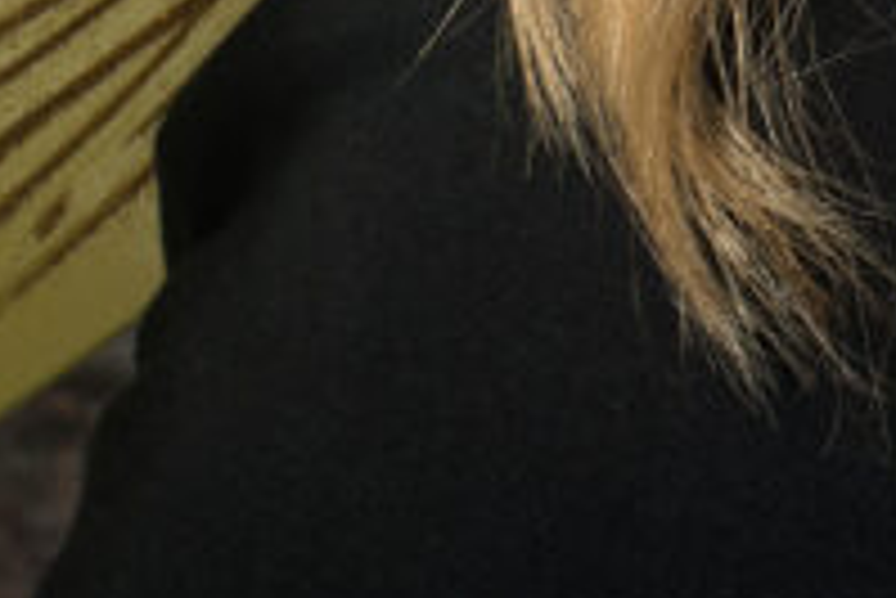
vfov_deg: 3.7
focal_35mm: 361
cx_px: 2076
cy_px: -1214
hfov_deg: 5.5
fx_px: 8991
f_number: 9
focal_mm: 50
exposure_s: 1/125
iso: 200
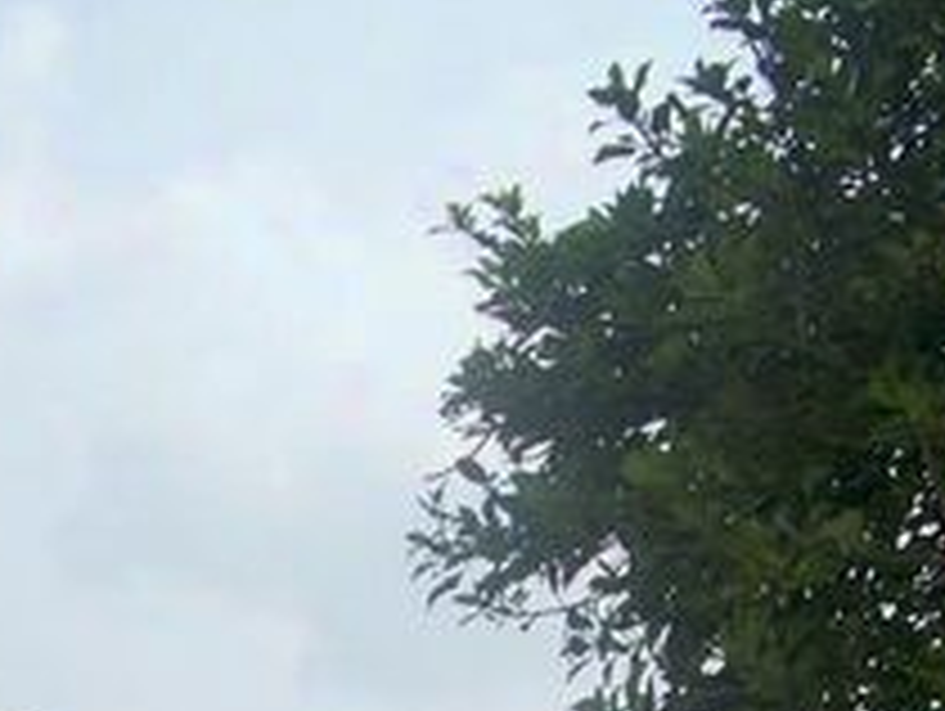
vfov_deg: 12.0
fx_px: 3280
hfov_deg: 16.0
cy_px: 952
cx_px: -76
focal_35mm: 120
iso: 66
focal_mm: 5.85
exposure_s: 1/800
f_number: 4
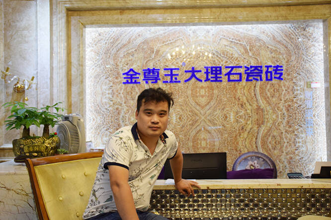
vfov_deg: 34.2
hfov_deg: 49.6
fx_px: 358
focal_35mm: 39
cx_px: 166
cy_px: 110
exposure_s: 1/80
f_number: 4.5
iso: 1600
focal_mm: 26
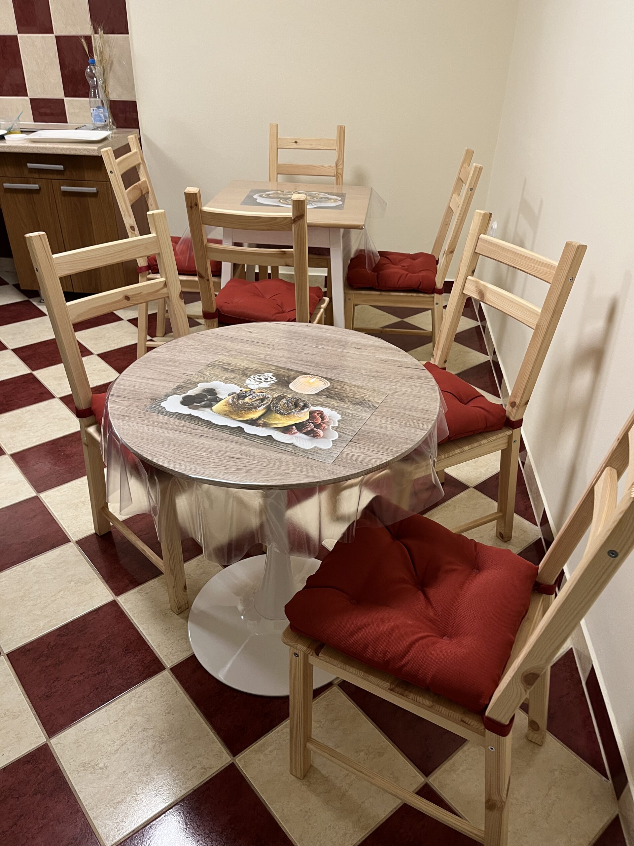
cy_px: 423
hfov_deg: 53.1
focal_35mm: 26
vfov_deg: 67.3
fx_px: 635
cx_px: 317
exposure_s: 1/50
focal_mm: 5.1
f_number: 1.6
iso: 125
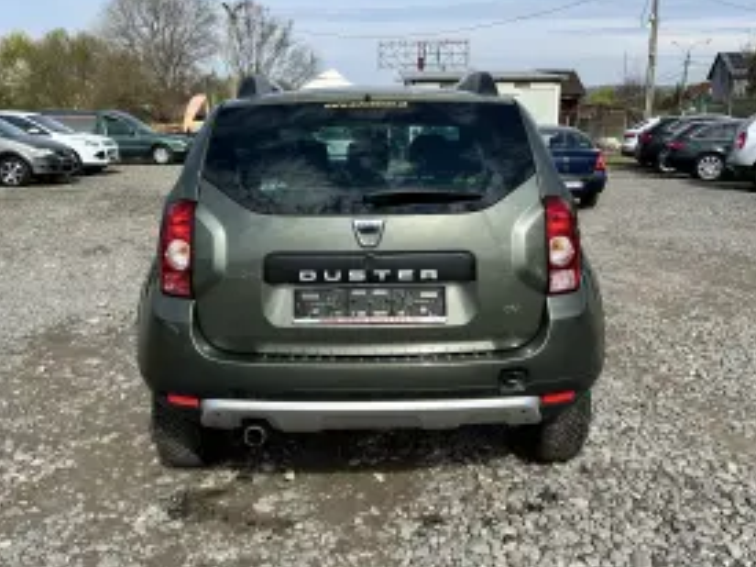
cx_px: 360
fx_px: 742
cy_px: 256
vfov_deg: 41.7
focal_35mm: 34
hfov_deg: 54.0
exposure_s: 1/3704
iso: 50
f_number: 1.5
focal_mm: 5.7
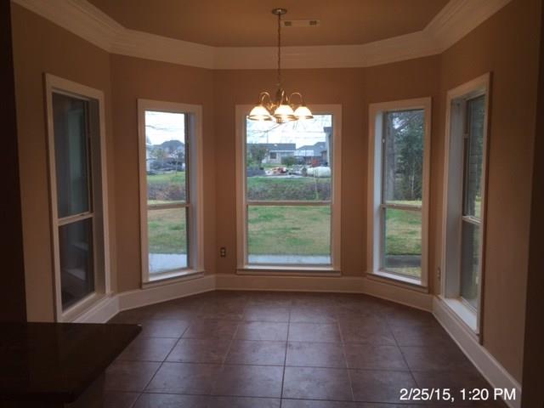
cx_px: 272
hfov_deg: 61.7
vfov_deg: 48.2
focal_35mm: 29
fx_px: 456
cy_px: 204
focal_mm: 4.15
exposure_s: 1/60
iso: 32
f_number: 2.2
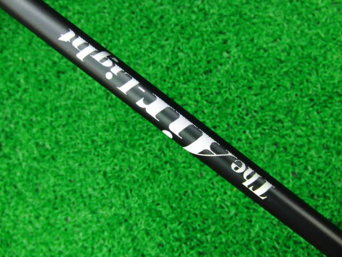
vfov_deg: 38.7
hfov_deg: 50.1
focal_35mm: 37
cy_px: 128
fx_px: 366
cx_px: 171
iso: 400
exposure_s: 1/25
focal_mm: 6.42
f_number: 3.6
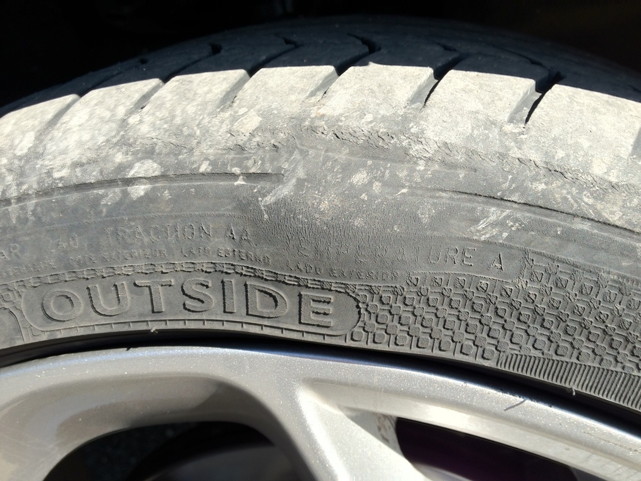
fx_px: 648
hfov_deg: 52.6
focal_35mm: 35
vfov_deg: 40.7
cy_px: 240
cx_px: 320
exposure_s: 1/552
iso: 64
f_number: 2.4
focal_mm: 4.28
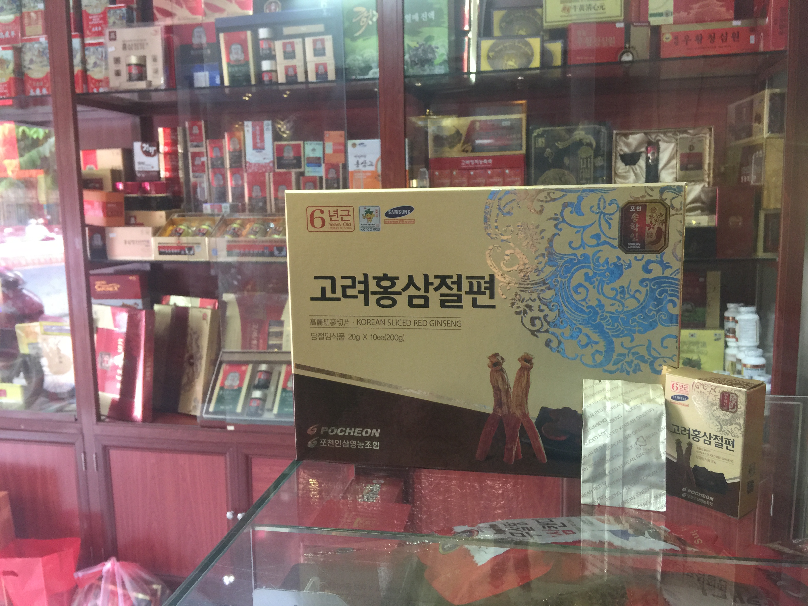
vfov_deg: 48.2
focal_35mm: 29
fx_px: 677
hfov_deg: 61.7
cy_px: 303
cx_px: 404
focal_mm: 4.15
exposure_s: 1/17
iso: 64
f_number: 2.2
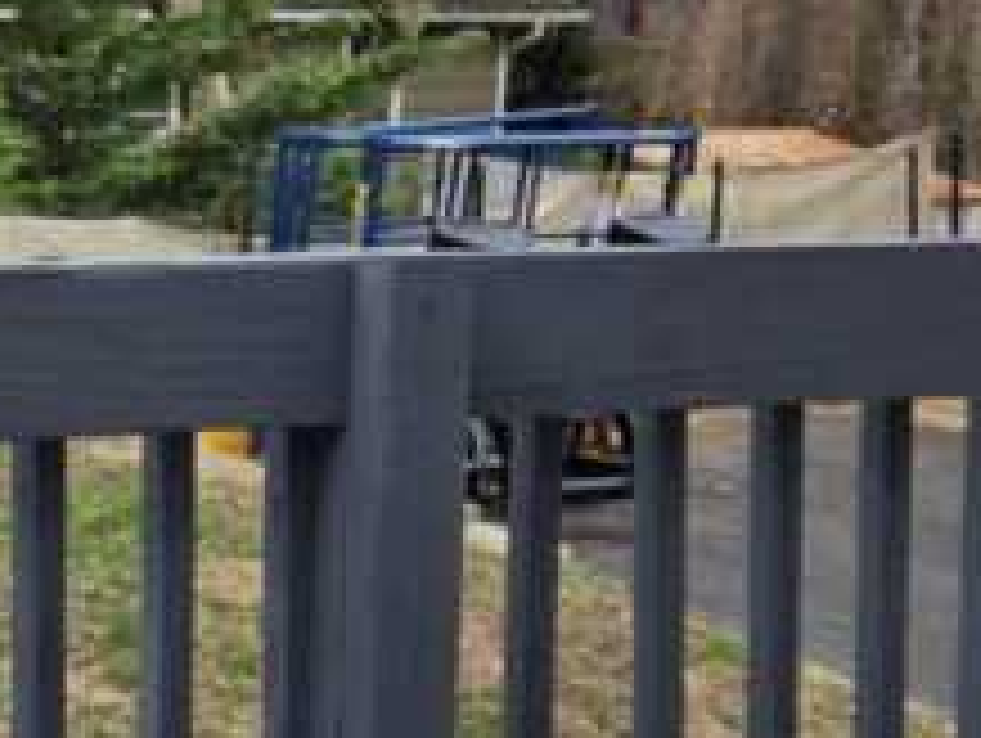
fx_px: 3064
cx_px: -518
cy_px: 252
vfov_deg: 13.7
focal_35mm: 108
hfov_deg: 16.5
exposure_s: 1/321
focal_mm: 5.4
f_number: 1.8
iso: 25
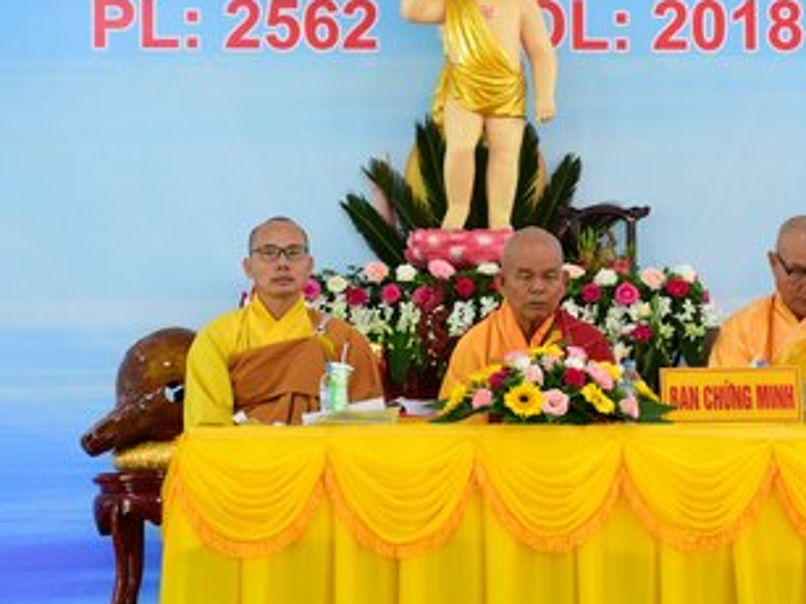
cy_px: 155
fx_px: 3980
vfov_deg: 8.7
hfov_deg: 11.6
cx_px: 538
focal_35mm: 171
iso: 1000
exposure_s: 1/30
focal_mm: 56
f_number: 4.8
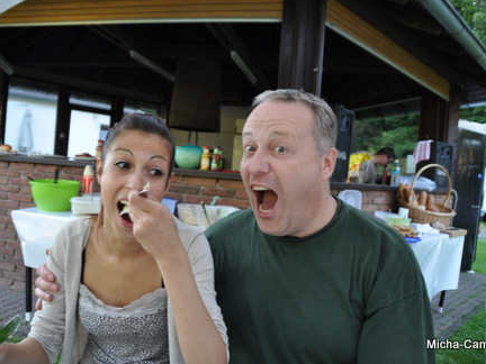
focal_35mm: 30
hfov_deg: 59.9
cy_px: 180
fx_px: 421
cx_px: 226
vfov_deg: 46.8
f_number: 5
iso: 400
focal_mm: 18
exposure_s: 1/100
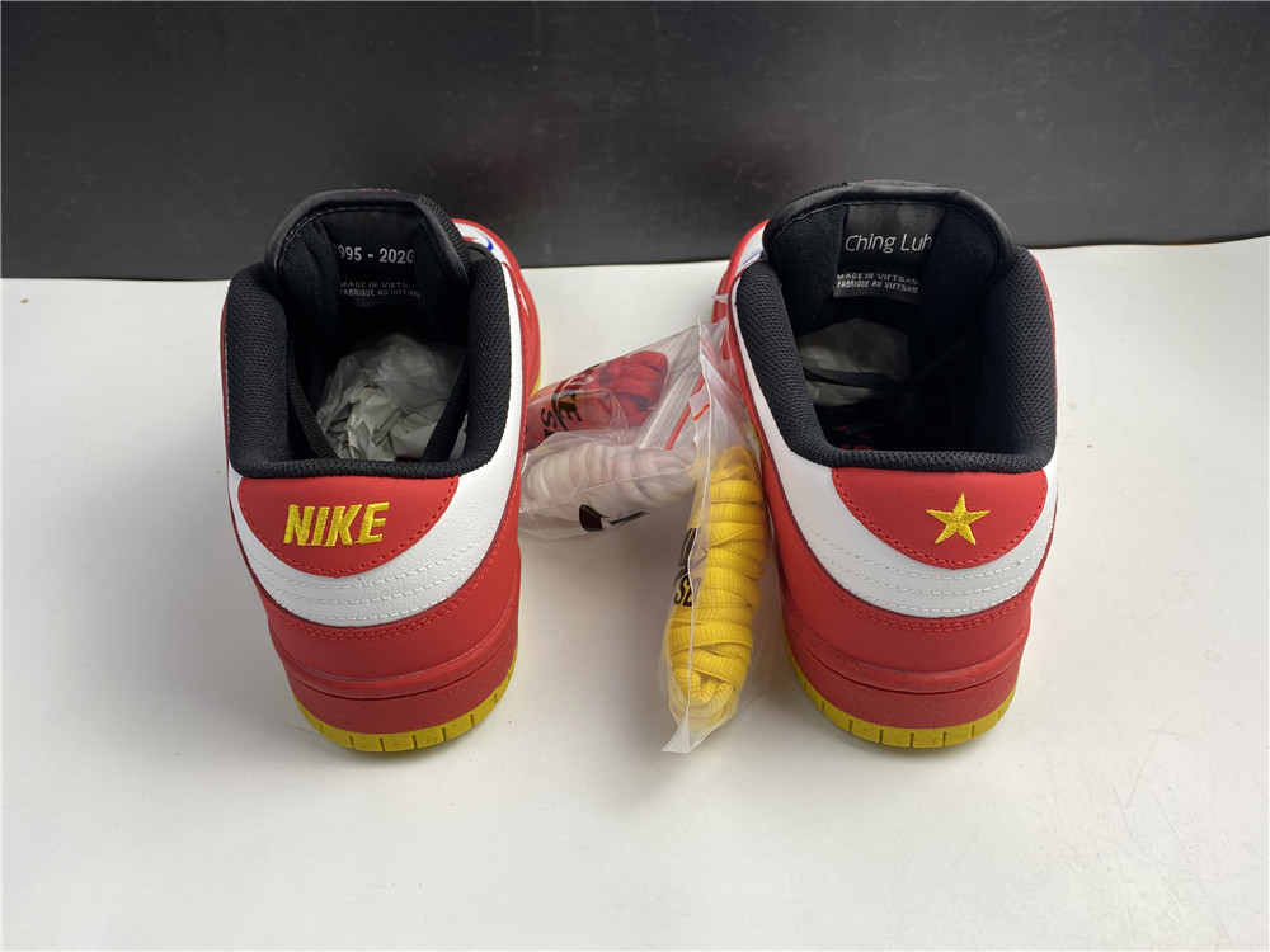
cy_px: 476
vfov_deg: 53.1
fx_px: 954
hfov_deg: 67.3
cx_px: 635
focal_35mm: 26
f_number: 1.8
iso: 40
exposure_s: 1/100
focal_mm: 4.25
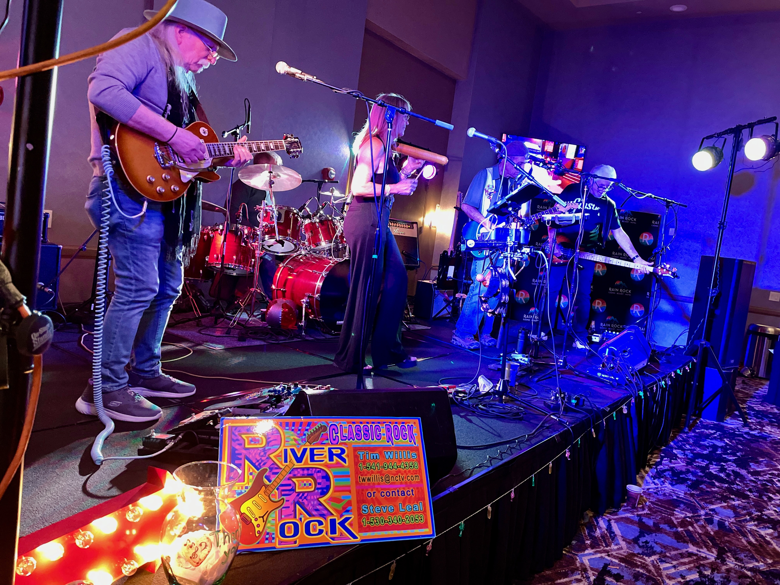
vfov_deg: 53.1
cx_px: 390
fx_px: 586
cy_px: 292
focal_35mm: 26
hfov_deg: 67.3
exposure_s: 1/30
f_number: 1.6
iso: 500
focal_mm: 4.2
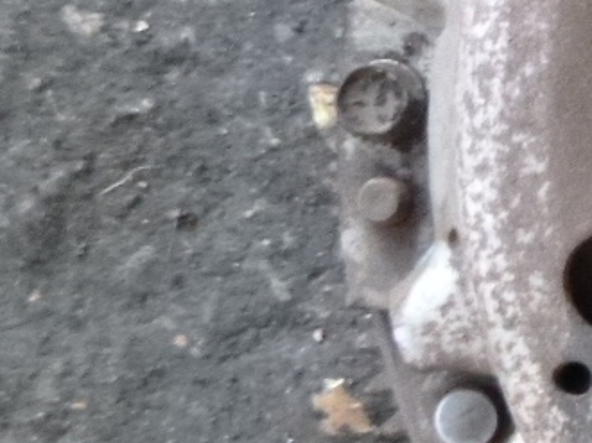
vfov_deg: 15.2
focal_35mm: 97
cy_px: 127
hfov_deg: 16.9
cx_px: 1044
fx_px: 1658
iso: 800
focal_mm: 4.5
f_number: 3.9
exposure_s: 1/50
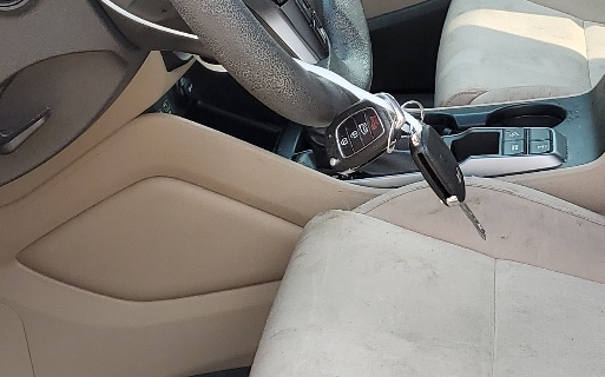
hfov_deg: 23.8
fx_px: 1417
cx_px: 469
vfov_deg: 15.2
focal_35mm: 86
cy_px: 193
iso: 50
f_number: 1.5
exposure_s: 1/357
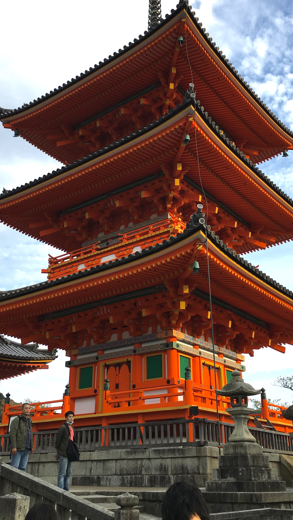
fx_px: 511
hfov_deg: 32.0
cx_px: 147
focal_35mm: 37
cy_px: 232
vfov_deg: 53.9
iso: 25
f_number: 2.2
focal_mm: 4.15
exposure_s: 1/561
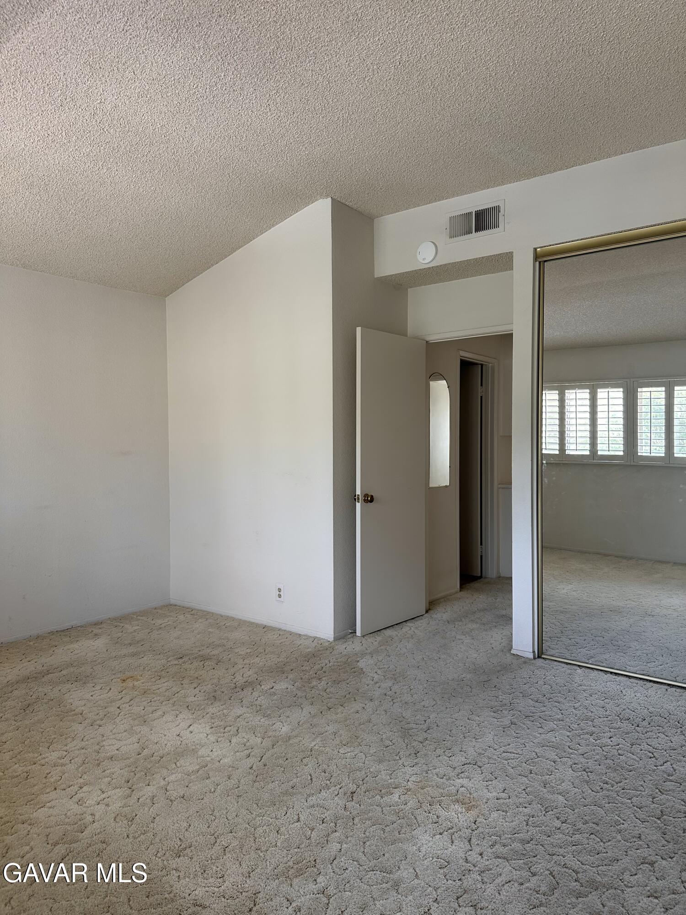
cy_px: 458
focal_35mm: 24
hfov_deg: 56.8
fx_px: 634
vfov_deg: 71.6
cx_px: 343
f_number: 1.78
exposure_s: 1/121
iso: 160
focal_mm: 6.86
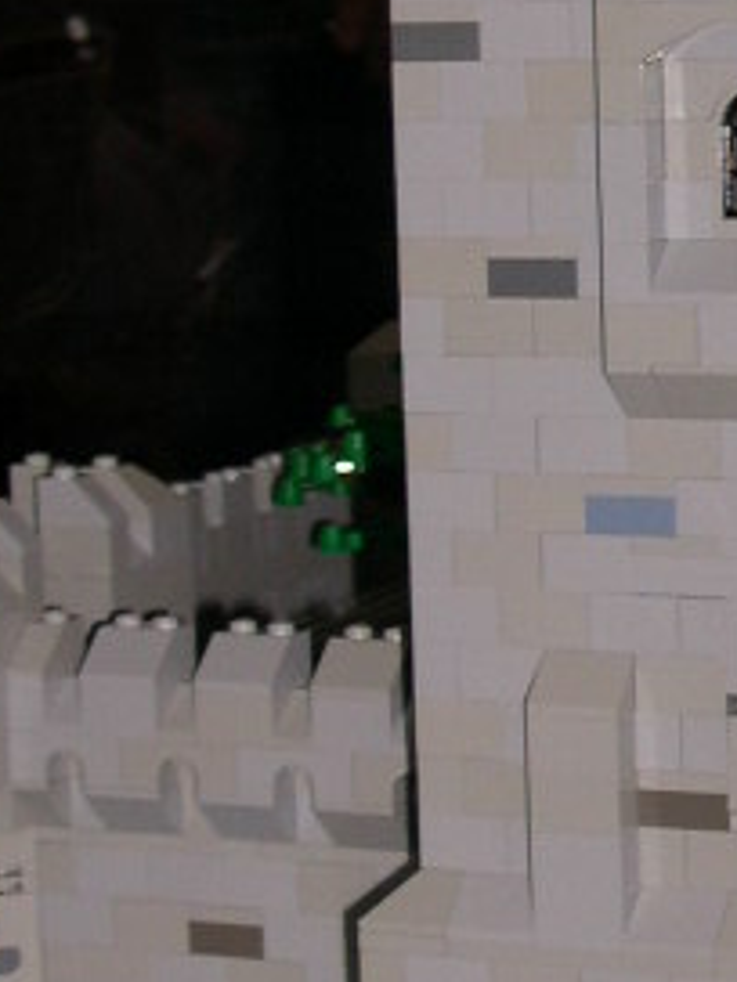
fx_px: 4059
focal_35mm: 143
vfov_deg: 13.8
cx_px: 900
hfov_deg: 10.2
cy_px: 390
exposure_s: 1/30
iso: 100
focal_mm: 8
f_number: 7.6
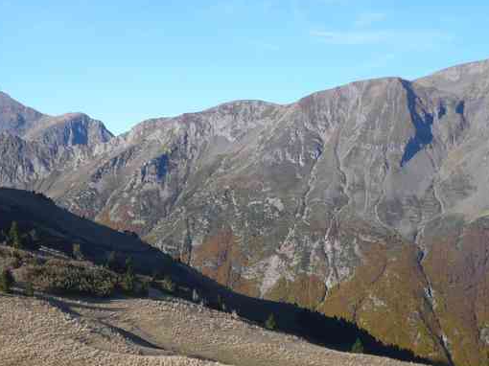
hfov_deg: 31.0
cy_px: 248
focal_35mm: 61
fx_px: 861
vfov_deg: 23.9
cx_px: 106
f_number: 2.8
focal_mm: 5.8
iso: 100
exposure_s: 1/1000
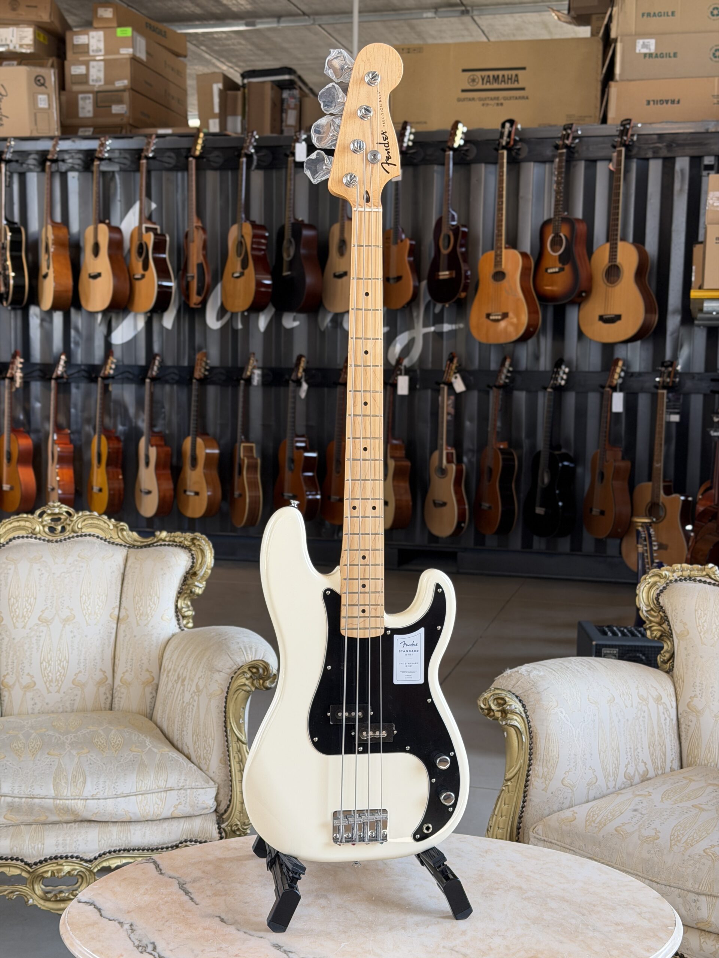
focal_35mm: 48
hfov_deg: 30.3
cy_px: 479
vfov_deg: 39.7
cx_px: 360
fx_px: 1329
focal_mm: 6.76
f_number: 1.78
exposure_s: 1/121
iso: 50
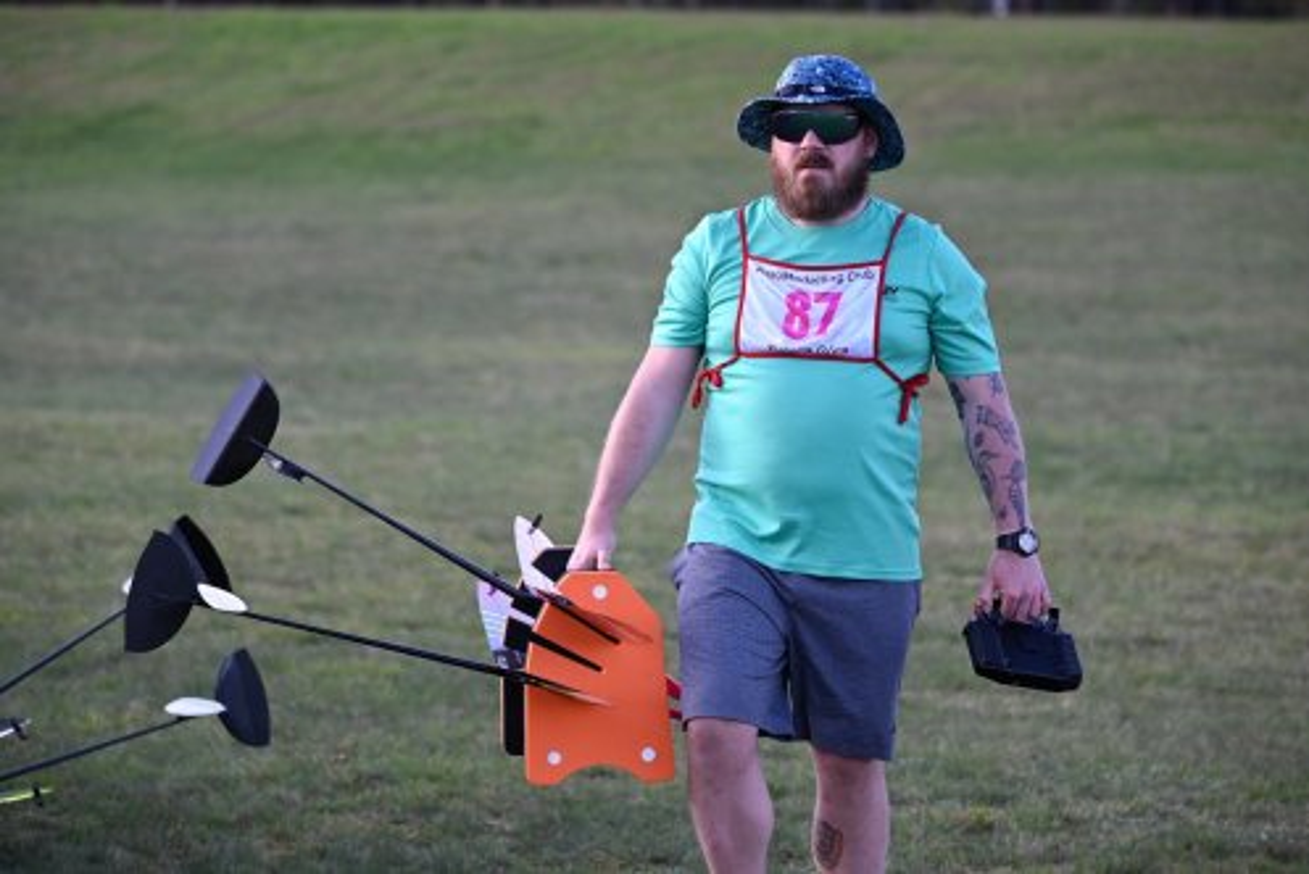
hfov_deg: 10.5
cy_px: 437
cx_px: 654
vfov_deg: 7.1
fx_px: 7094
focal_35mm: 195
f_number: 5.3
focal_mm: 195
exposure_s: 1/320
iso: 320
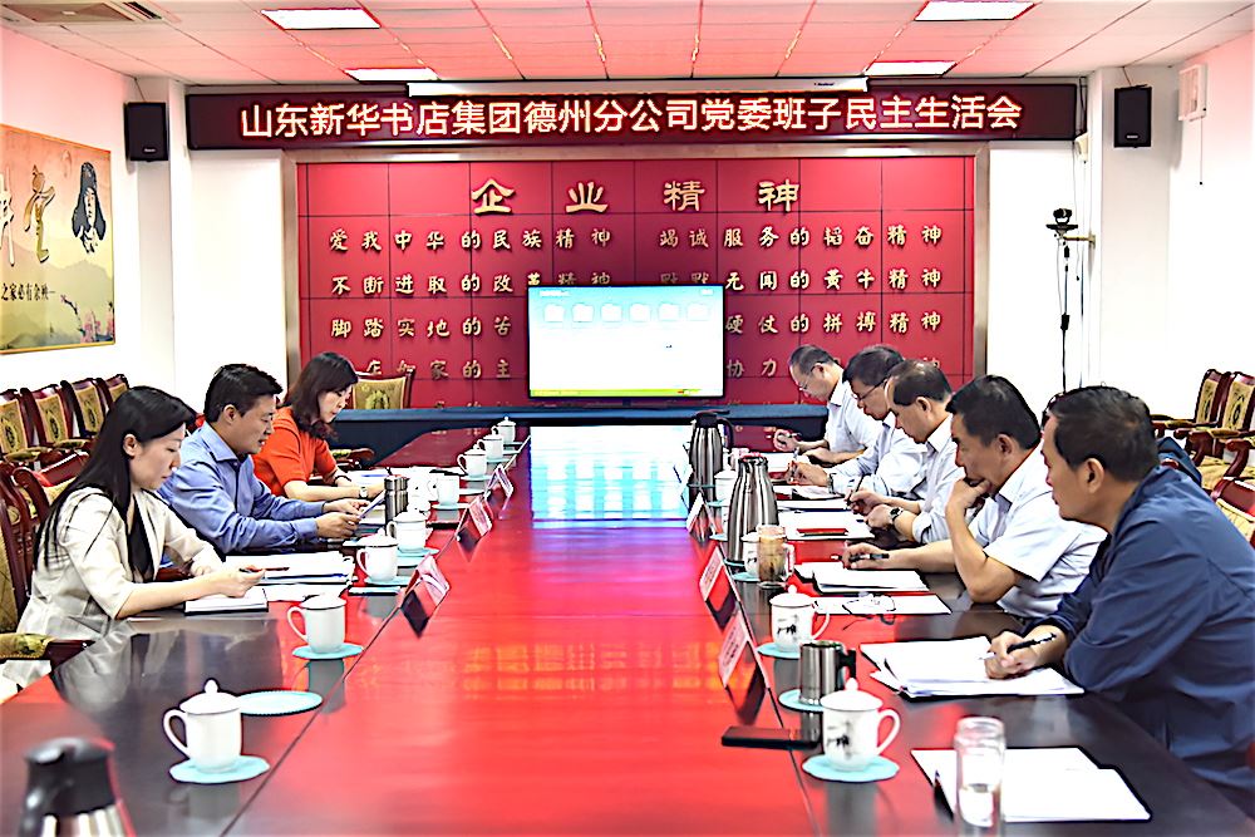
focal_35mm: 46
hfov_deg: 42.7
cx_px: 628
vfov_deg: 29.3
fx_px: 1604
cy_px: 418
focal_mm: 46
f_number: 4
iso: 1250
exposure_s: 1/50
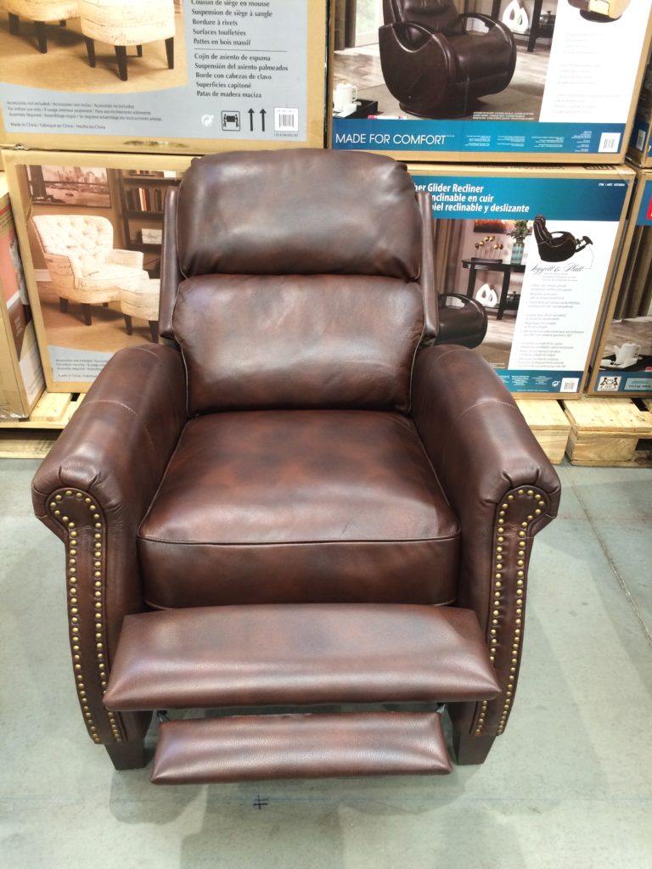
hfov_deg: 48.2
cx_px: 326
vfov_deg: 61.7
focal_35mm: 29
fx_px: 728
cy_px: 434
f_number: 2.2
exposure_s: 1/33
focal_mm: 4.15
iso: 125
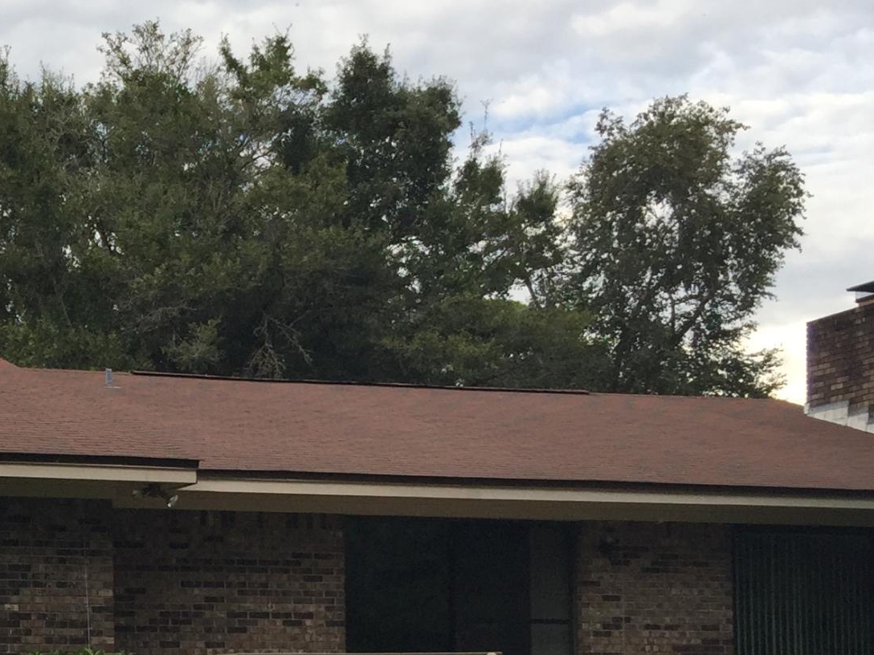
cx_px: -84
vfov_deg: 17.9
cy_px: 686
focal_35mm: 80
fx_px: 2020
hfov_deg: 23.0
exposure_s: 1/549
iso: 32
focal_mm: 4.15
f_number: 2.2
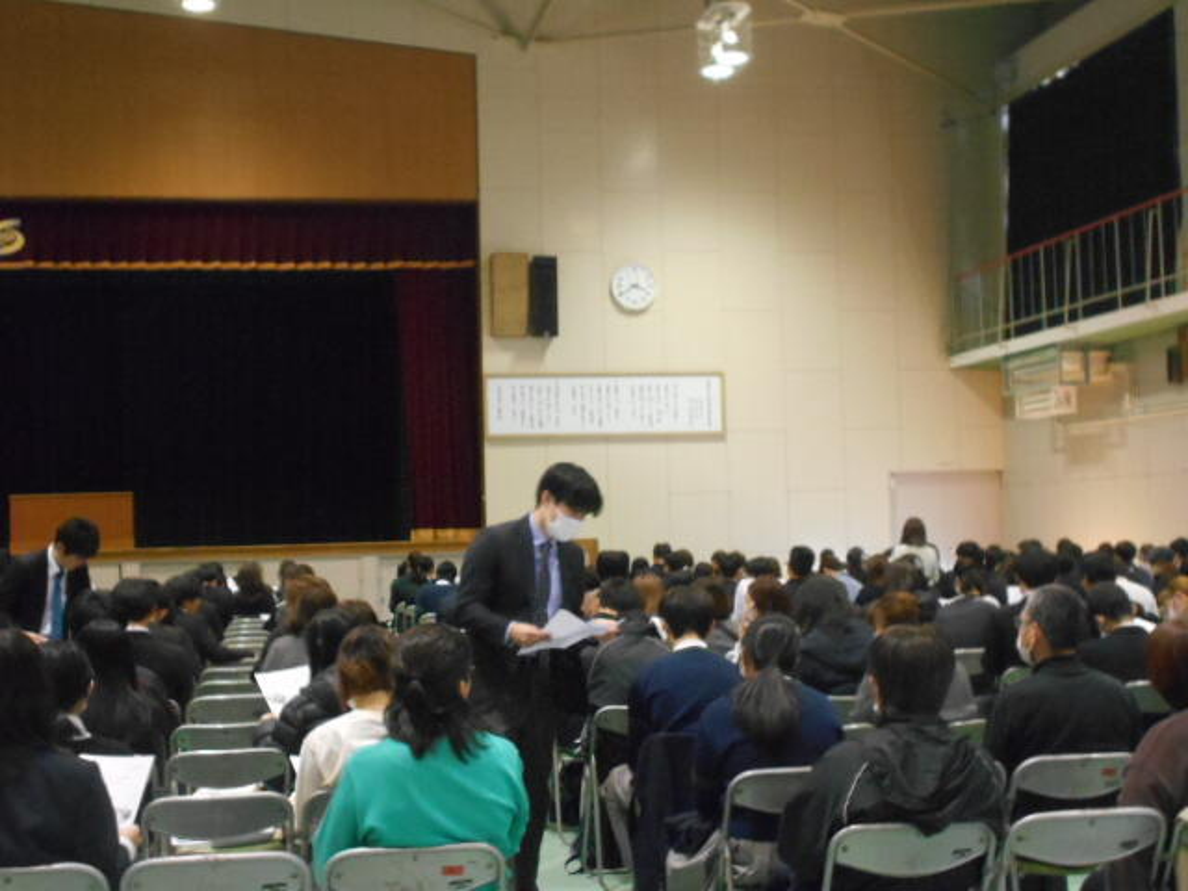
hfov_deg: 38.2
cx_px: 594
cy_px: 446
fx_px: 1716
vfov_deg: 29.1
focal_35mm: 50
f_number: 4.5
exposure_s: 1/25
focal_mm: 8.8
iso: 800
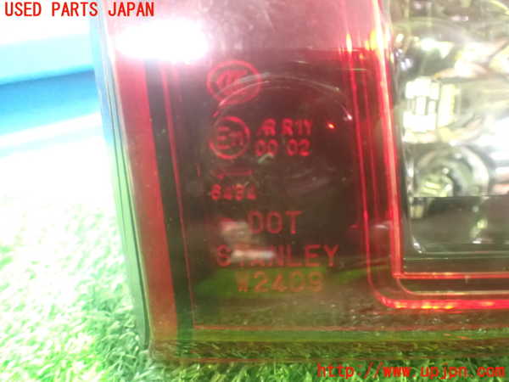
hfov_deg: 56.8
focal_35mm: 32
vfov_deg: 44.2
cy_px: 191
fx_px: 471
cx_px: 254
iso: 1600
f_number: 2.4
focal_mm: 5.79
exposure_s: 1/3
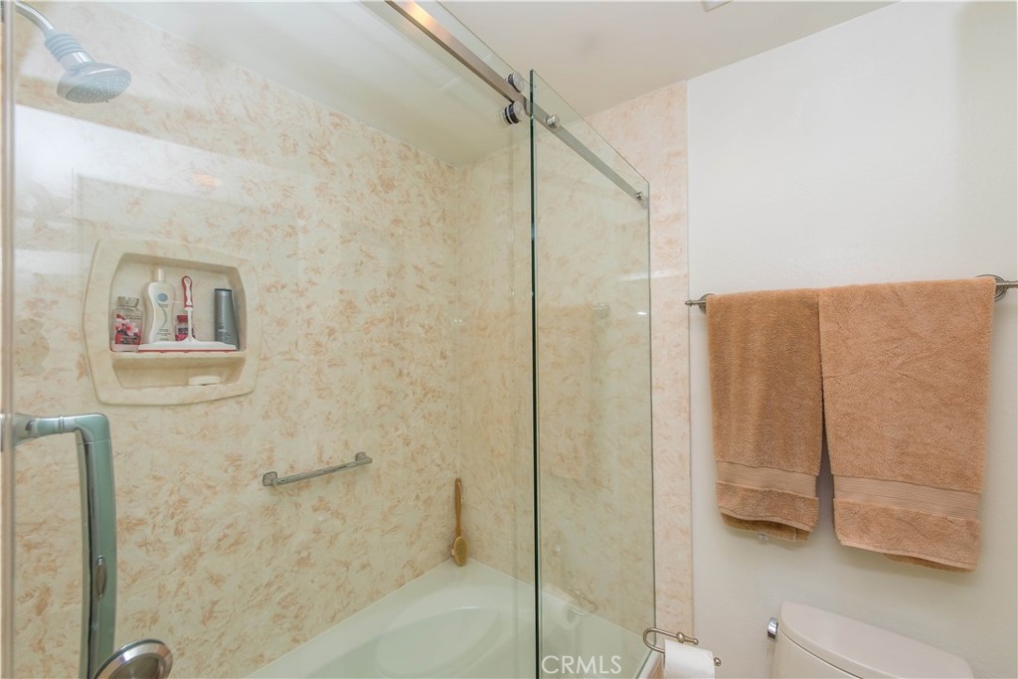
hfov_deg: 104.2
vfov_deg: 81.2
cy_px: 340
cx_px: 509
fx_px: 396
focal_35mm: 14
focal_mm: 14
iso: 250
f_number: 8
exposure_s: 1/200
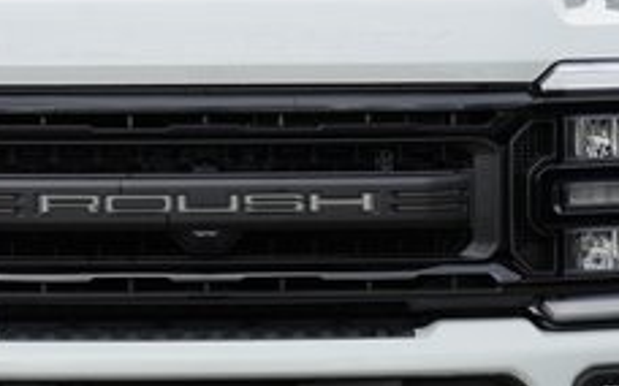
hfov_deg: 10.0
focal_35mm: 209
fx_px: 3522
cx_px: 228
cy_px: 189
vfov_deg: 6.3
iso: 100
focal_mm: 73
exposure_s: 1/100
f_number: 9
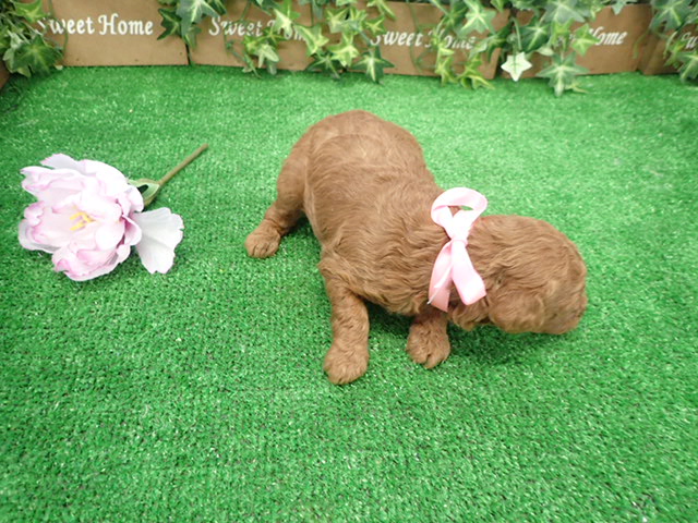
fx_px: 504
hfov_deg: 69.4
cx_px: 349
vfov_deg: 54.9
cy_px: 262
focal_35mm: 25
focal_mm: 4.5
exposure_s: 1/30
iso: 400
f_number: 2
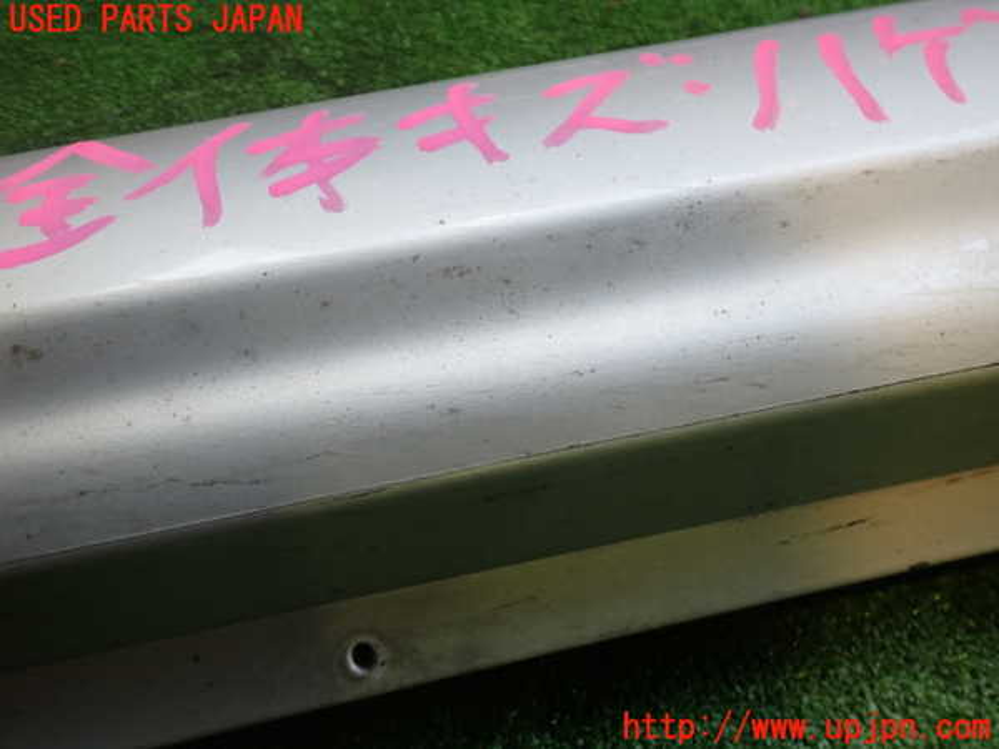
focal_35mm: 30
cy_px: 374
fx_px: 866
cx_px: 500
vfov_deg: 46.8
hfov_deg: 60.0
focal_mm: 5.4
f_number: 2.3
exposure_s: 1/60
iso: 200
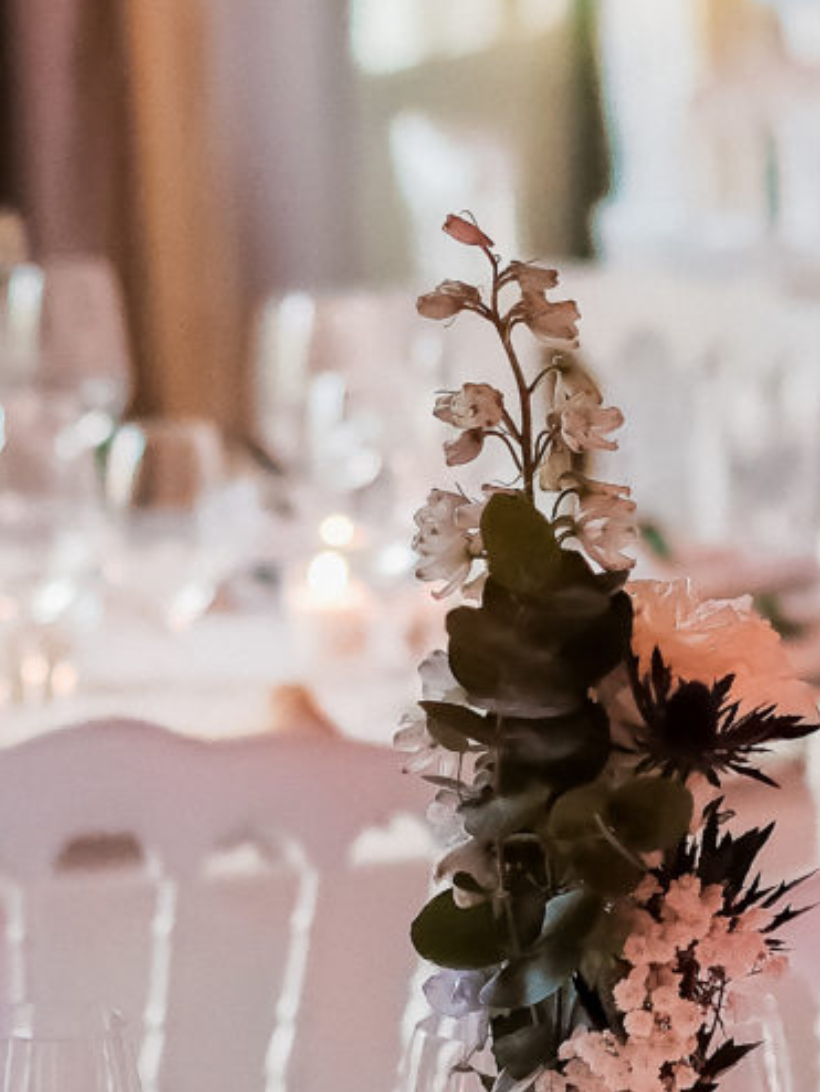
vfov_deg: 7.5
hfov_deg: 5.6
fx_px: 8331
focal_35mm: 264
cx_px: 949
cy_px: 385
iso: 1000
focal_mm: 35
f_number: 1.6
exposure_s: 1/250
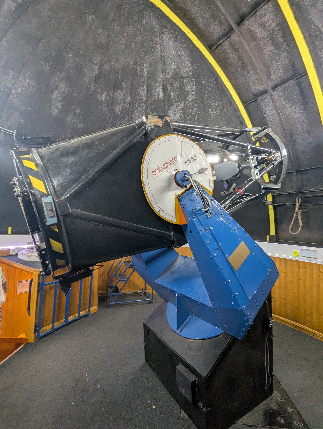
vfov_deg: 94.4
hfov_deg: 78.2
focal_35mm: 16
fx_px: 199
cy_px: 214
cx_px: 162
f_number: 2.2
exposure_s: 1/33.3
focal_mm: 2.35
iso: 191
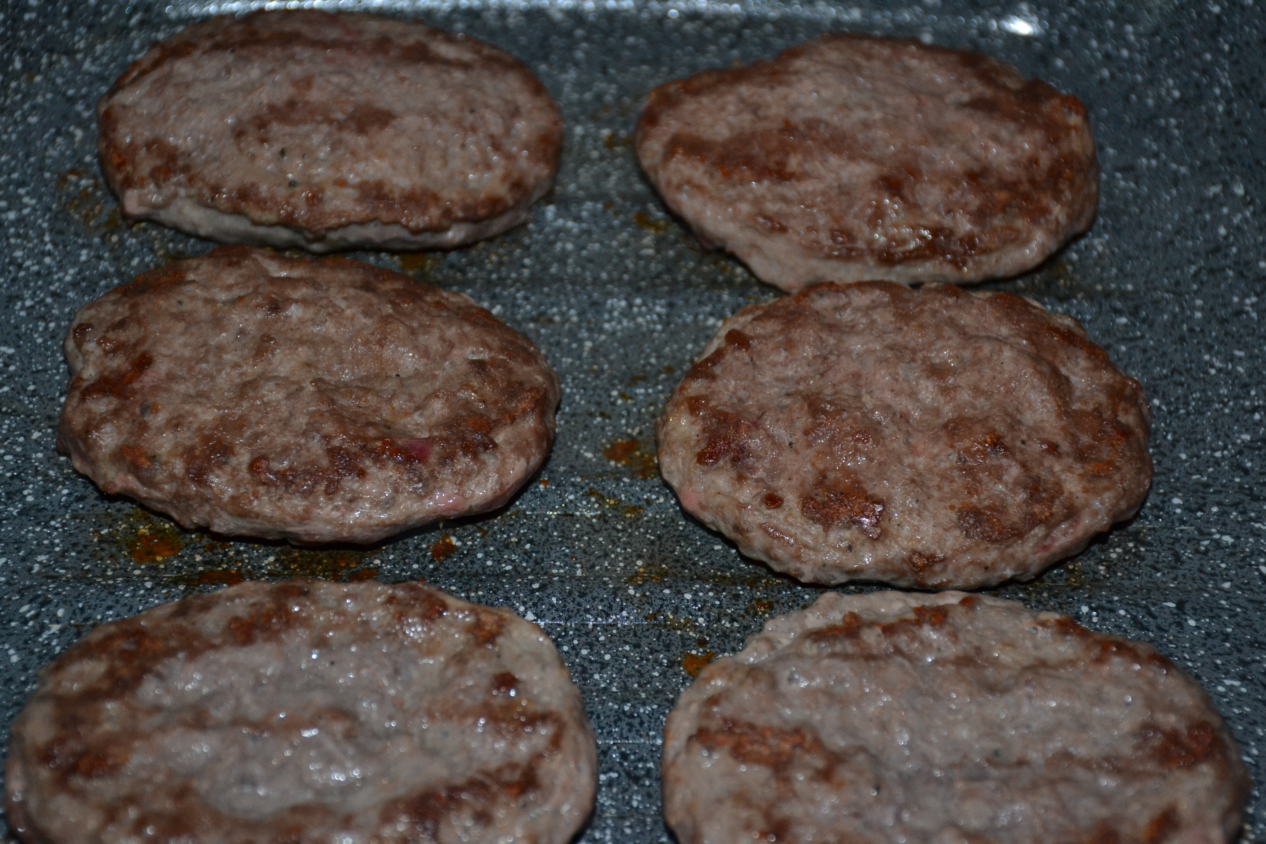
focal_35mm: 90
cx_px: 633
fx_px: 3165
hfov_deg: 22.6
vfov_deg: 15.2
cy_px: 422
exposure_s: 1/60
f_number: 5
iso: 1250
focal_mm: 60
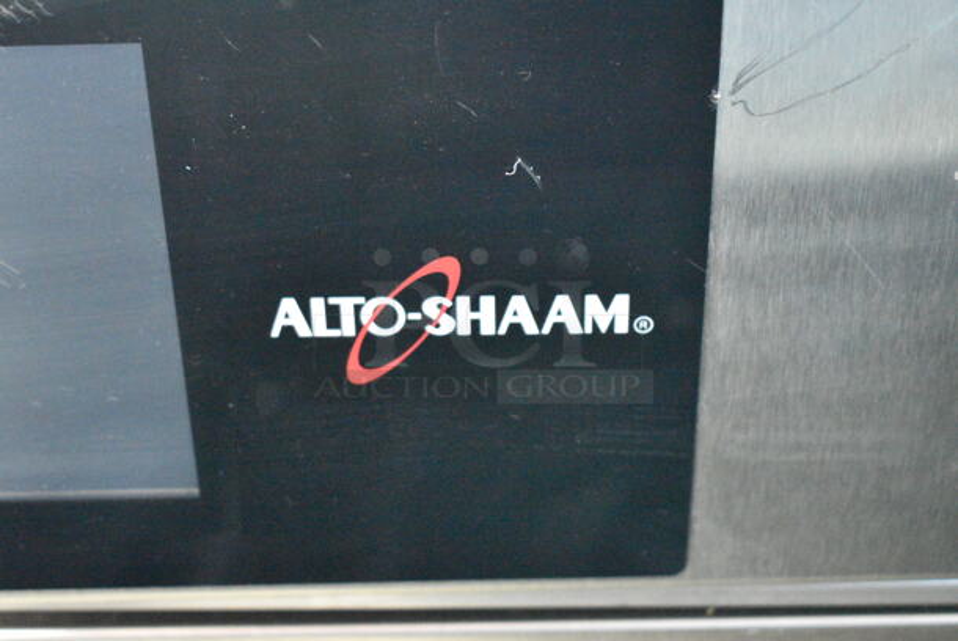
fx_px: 1598
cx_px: 479
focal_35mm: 60
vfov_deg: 22.7
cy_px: 320
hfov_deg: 33.4
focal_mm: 40
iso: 16000
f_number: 4.8
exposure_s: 1/60
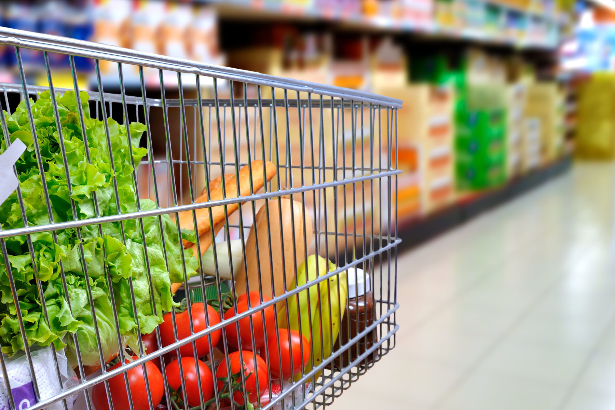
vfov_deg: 23.8
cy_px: 205
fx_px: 974
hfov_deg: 35.1
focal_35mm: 57
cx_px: 308
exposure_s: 1/60
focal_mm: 38
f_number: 11
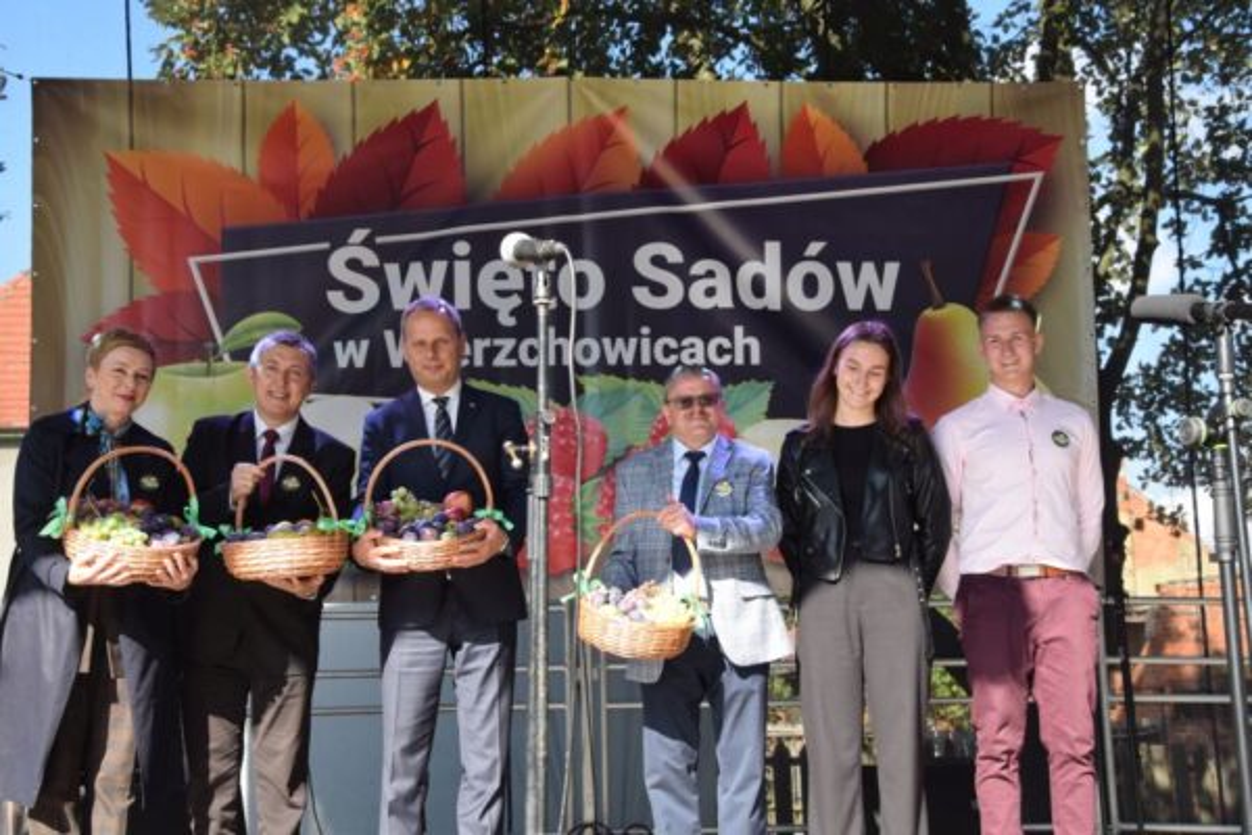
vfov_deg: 25.8
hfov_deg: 37.9
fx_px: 1826
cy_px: 418
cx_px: 626
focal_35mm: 52
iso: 400
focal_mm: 35
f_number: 7.1
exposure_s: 1/200
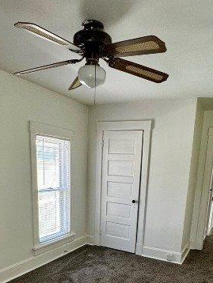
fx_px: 246
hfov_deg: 46.8
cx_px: 111
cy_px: 221
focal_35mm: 30
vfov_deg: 56.1
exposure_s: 1/99
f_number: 2.2
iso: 200
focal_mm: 2.22
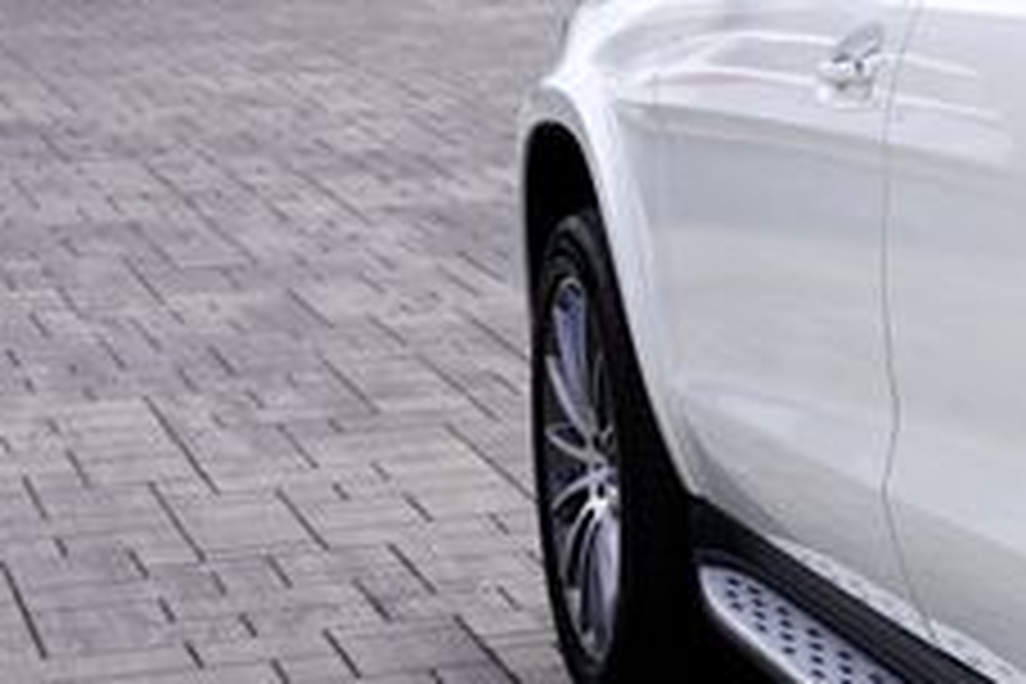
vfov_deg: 9.5
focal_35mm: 144
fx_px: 4104
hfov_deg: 12.2
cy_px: 313
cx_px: 2200
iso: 100
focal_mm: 32
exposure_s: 1/125
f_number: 9
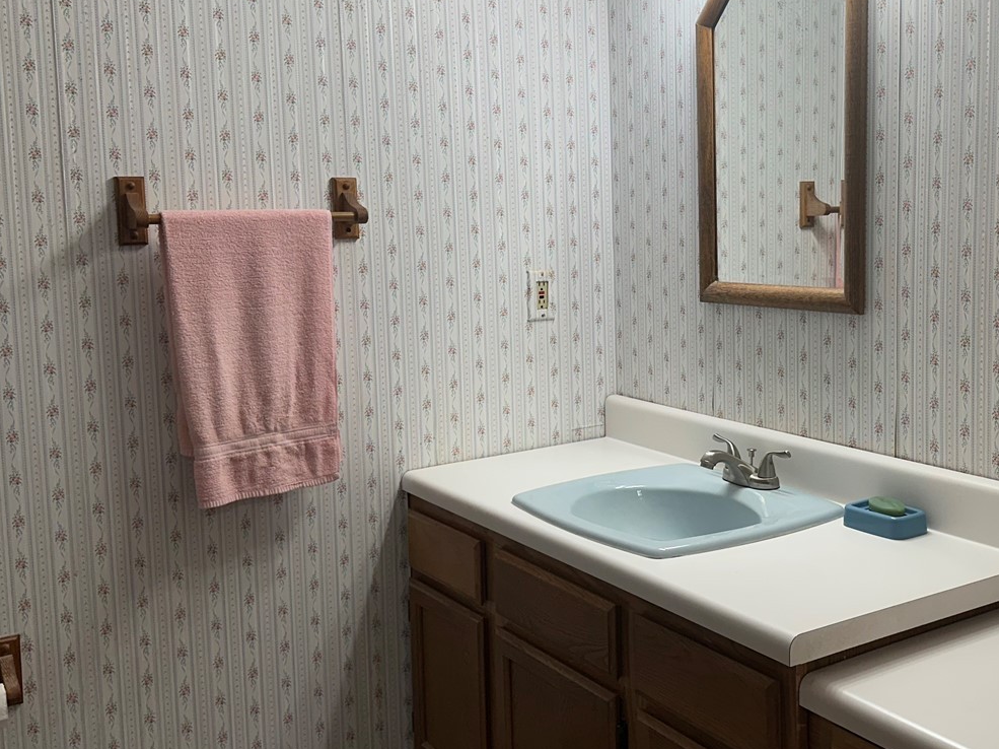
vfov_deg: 36.7
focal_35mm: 39
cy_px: 308
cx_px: 664
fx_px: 1125
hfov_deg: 47.1
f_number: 1.78
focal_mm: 6.86
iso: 64
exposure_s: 1/120
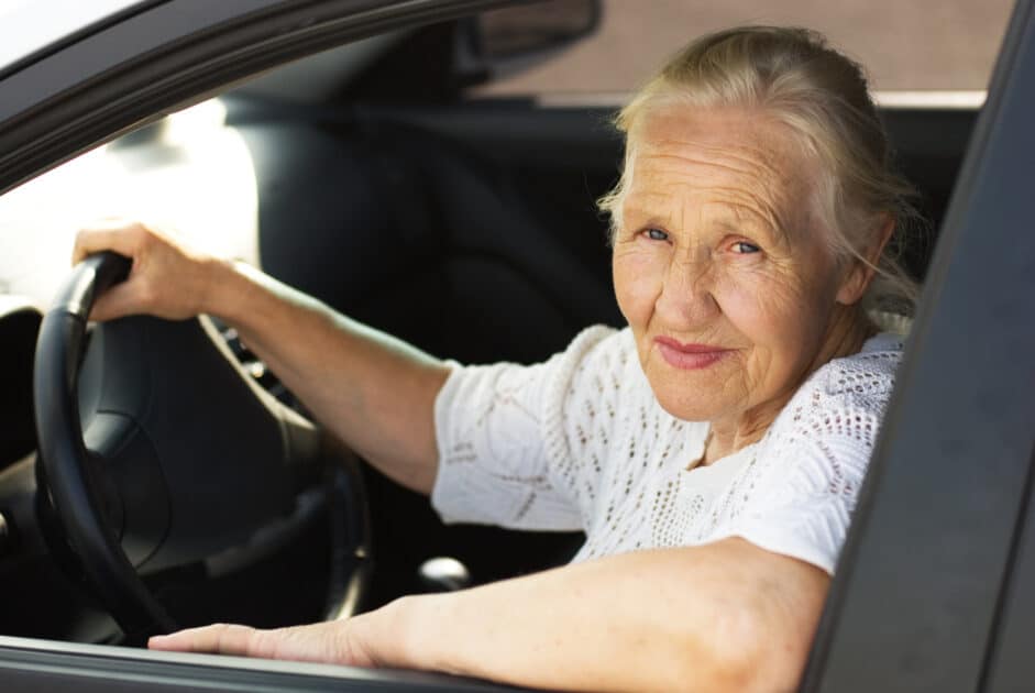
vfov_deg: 18.2
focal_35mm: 75
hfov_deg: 27.0
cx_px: 518
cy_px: 346
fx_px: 2159
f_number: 2.8
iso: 100
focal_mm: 50
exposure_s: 1/500
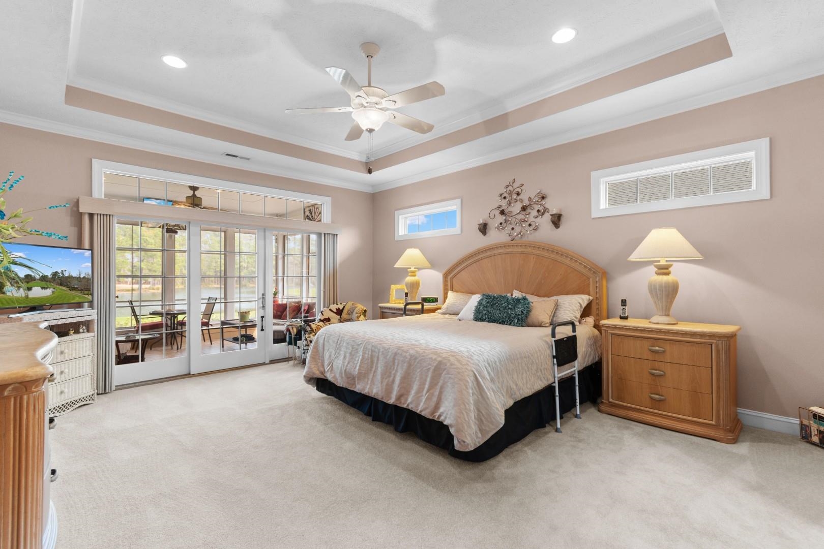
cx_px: 412
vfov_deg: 77.3
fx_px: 343
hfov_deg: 100.4
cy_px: 274
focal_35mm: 15
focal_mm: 10
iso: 100
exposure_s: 1/3
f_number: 4.5
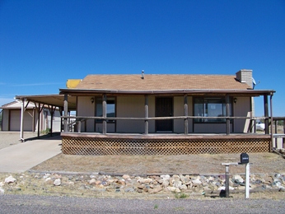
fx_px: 272
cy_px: 107
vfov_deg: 43.0
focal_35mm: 33
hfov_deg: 55.3
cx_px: 142
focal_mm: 5.85
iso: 64
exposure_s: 1/640
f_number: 4
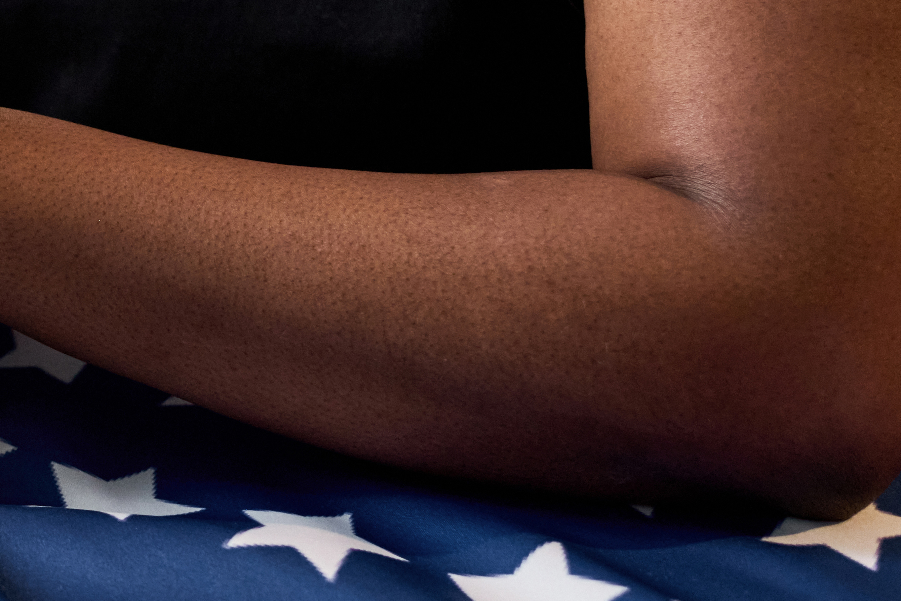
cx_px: -379
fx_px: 2653
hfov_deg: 17.6
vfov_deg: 12.8
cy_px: 90
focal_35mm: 106
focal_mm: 35
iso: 800
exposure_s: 1/200
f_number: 2.8
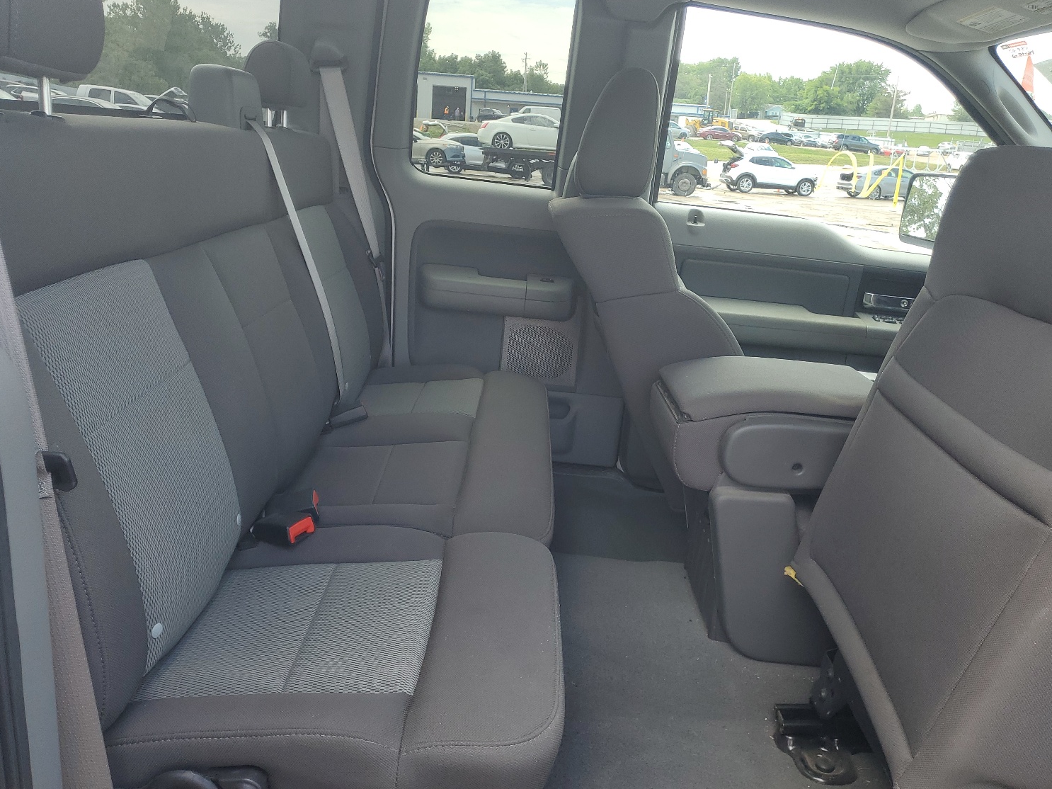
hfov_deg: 63.5
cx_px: 527
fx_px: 851
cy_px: 365
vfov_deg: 49.7
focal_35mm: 28
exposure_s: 1/400
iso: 50
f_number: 1.5
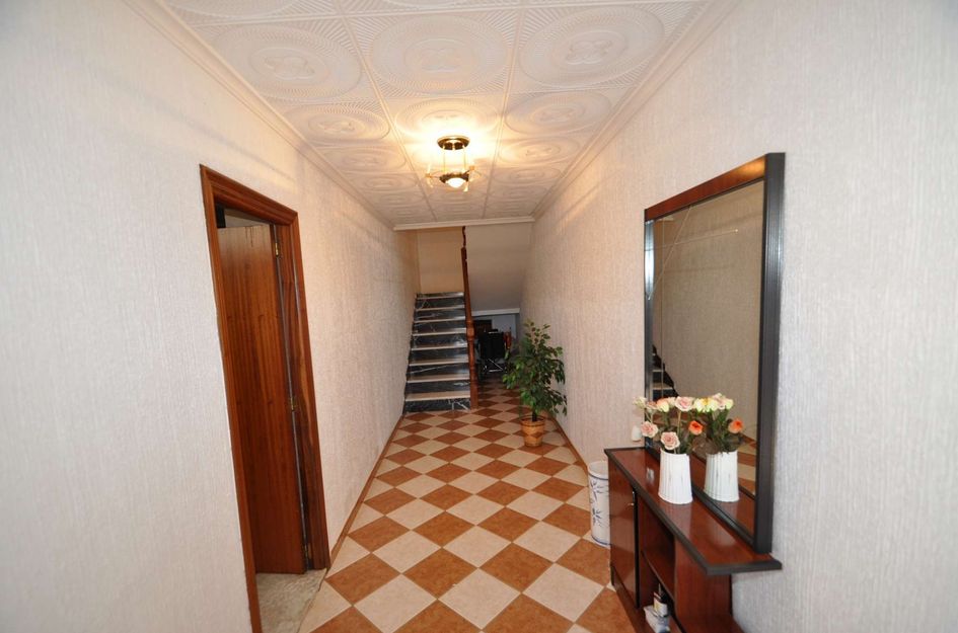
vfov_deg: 77.0
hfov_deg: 100.5
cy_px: 316
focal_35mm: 15
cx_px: 479
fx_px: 398
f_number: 4.5
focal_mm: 10
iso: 400
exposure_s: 1/80
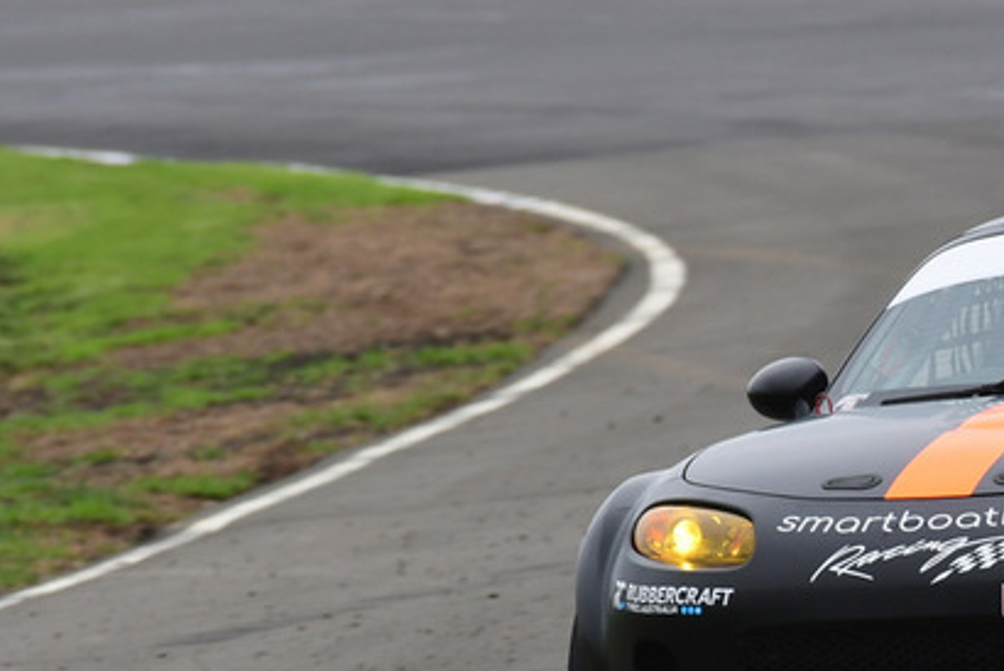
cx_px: 970
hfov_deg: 1.4
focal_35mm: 1462
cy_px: 333
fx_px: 40801
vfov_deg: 0.9
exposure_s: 1/640
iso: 640
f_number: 10
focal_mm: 500
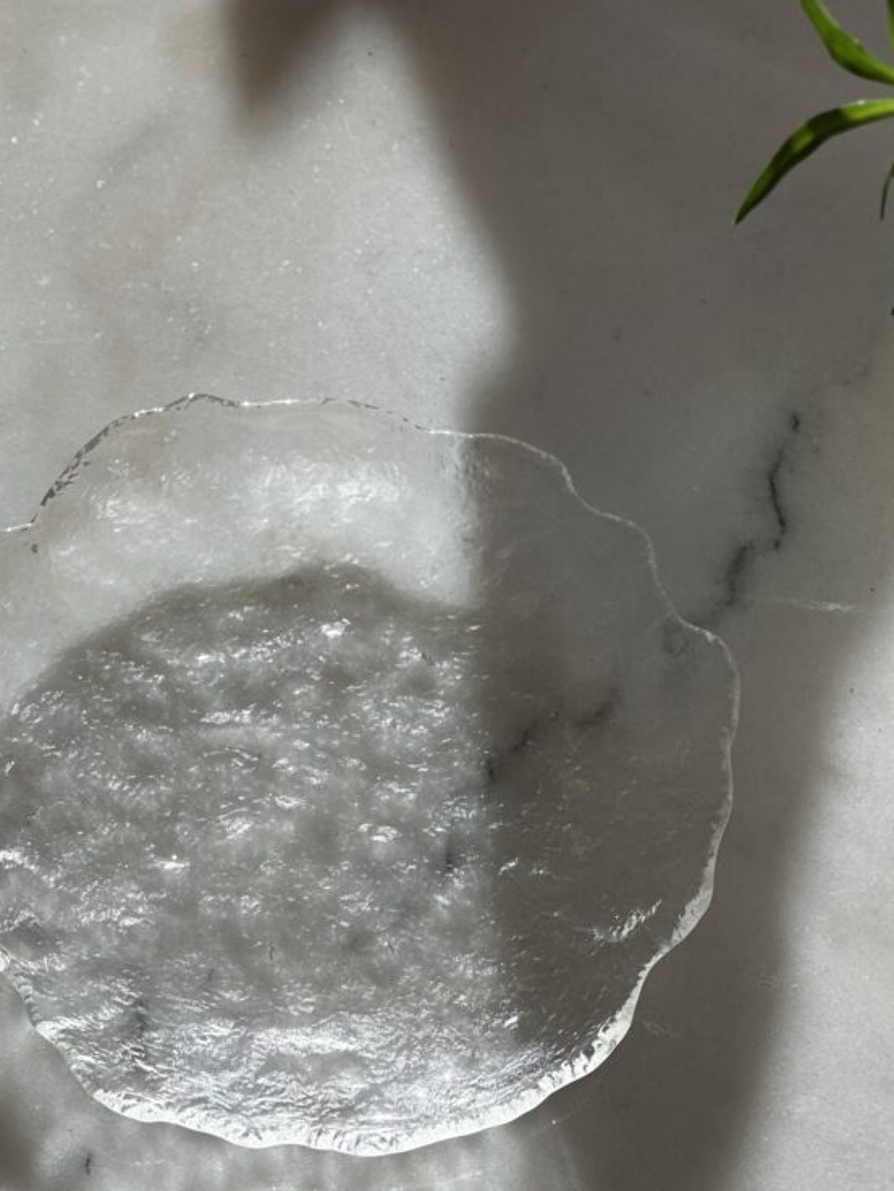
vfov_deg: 18.3
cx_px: 390
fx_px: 3683
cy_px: 819
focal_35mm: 107
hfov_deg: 13.8
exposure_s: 1/995
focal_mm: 9
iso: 32
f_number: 2.8
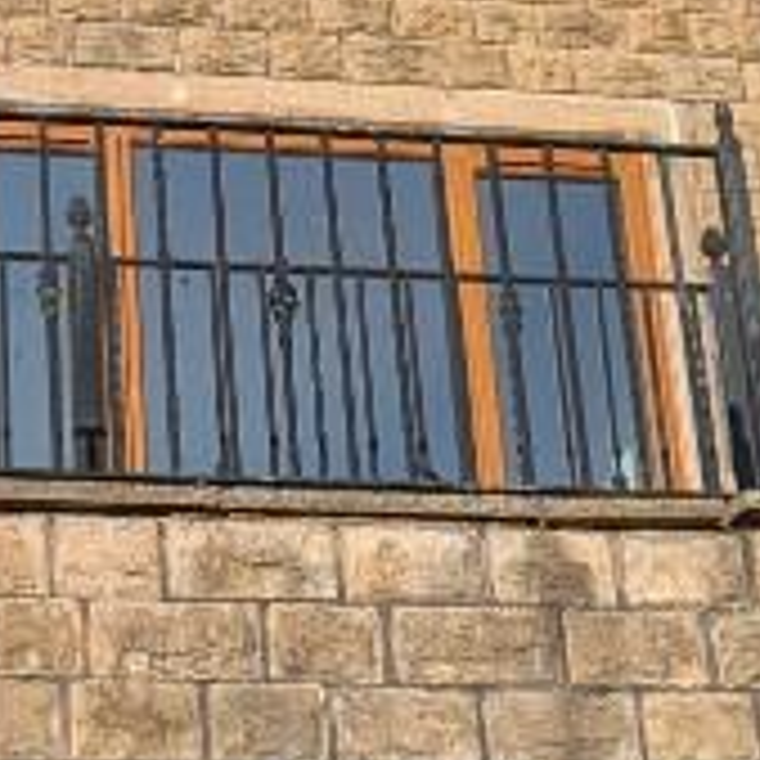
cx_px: 13
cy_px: -245
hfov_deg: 13.4
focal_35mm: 129
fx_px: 3204
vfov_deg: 13.0
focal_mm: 6.81
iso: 41
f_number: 1.85
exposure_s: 1/1825
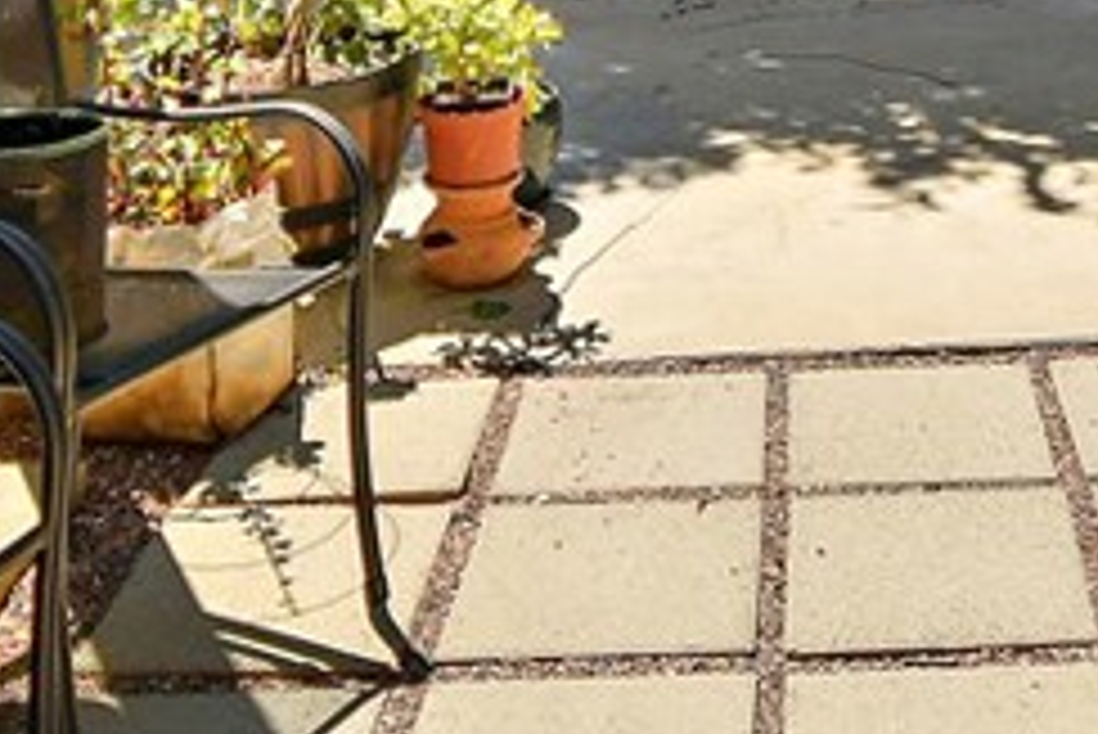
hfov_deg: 30.9
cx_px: 904
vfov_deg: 18.1
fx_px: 1923
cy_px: -502
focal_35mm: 63
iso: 100
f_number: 5
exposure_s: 1/100
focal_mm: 10
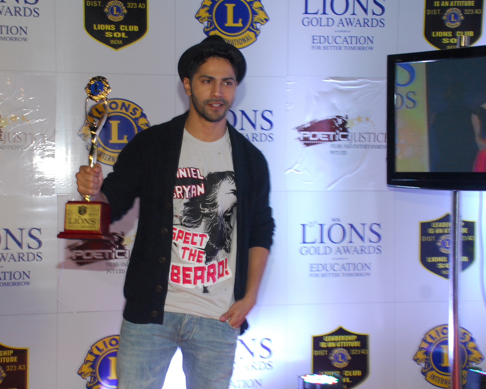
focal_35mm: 54
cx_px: 201
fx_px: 777
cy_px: 194
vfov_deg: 28.1
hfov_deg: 34.7
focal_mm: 32
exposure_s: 1/125
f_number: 4.2
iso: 640
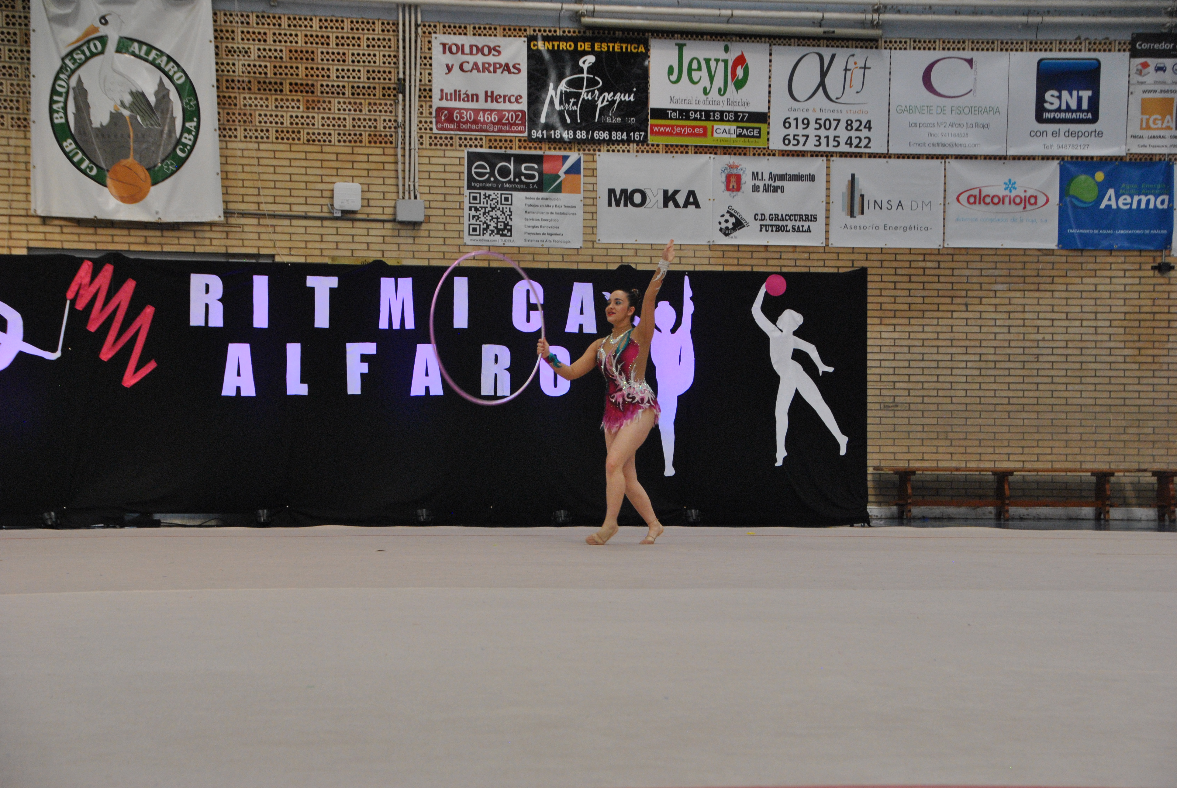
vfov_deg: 16.6
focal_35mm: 82
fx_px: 2701
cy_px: 394
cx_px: 588
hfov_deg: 24.6
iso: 800
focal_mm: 55
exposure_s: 1/160
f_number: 6.3
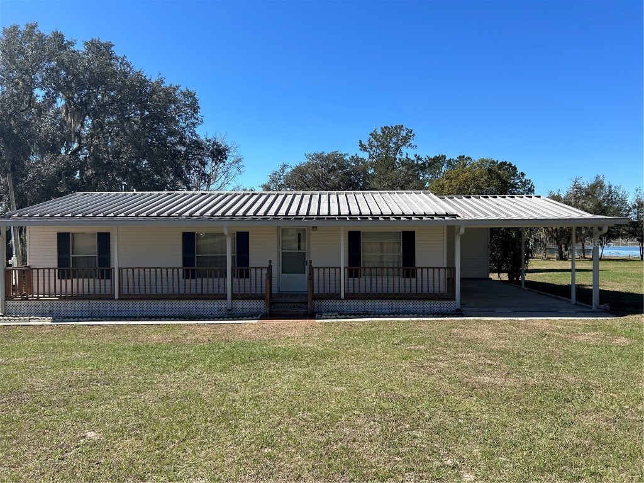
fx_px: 484
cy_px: 242
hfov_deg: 67.3
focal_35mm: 26
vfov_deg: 53.1
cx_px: 322
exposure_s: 1/3571
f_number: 1.5
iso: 50
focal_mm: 5.7
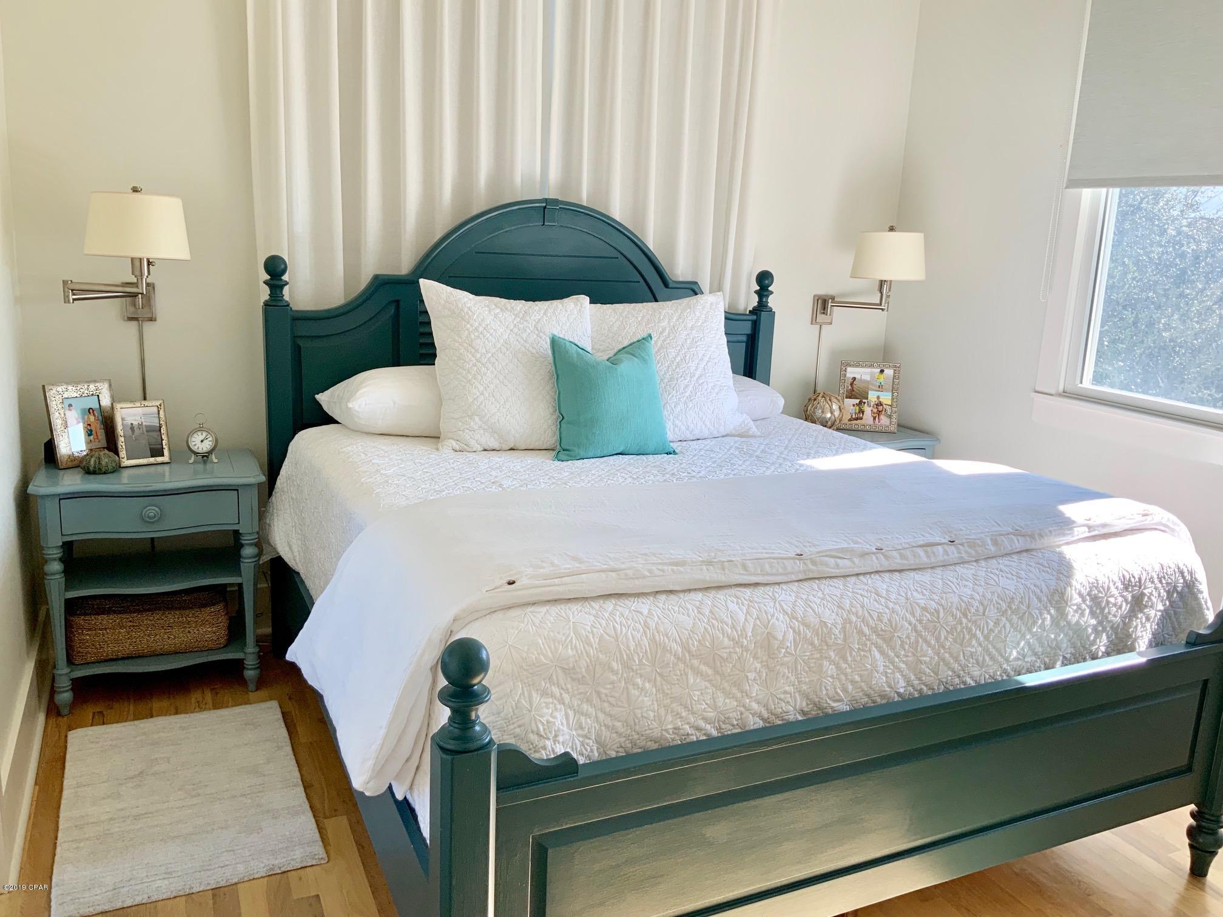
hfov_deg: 61.7
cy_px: 458
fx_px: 1025
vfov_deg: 48.2
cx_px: 612
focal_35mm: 29
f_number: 1.8
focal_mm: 3
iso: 20
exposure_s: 1/122
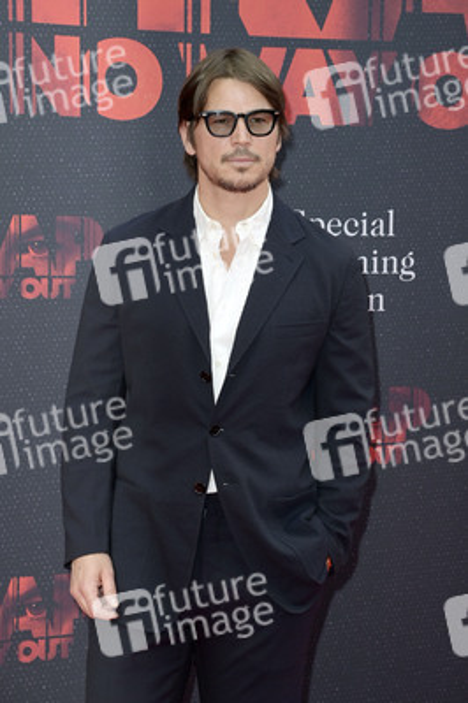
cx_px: 234
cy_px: 352
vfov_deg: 21.5
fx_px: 1856
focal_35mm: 95
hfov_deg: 14.4
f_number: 7.1
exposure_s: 1/250
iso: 400
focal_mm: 95
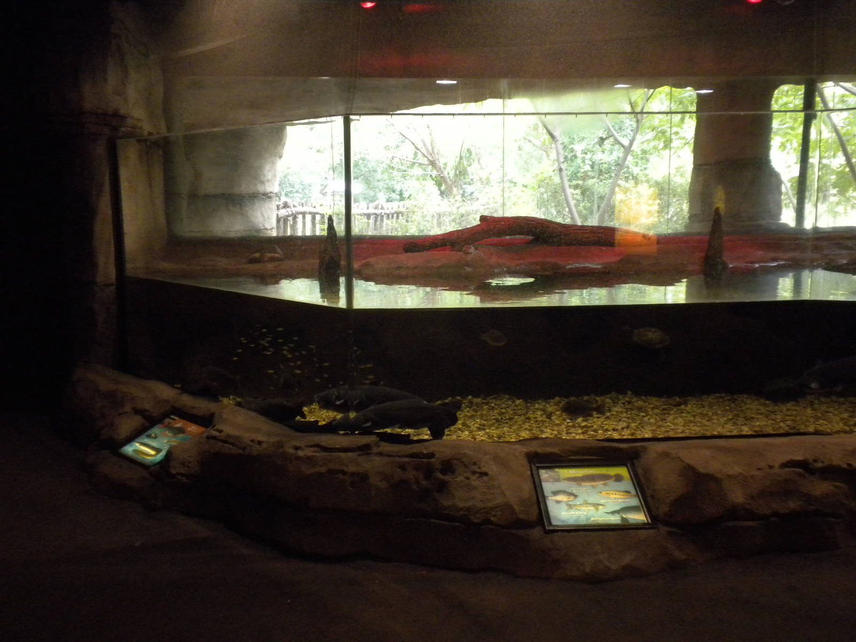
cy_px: 321
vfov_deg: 38.7
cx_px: 428
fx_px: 915
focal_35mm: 37
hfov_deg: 50.1
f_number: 3.5
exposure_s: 1/53.4
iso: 400
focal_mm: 6.6
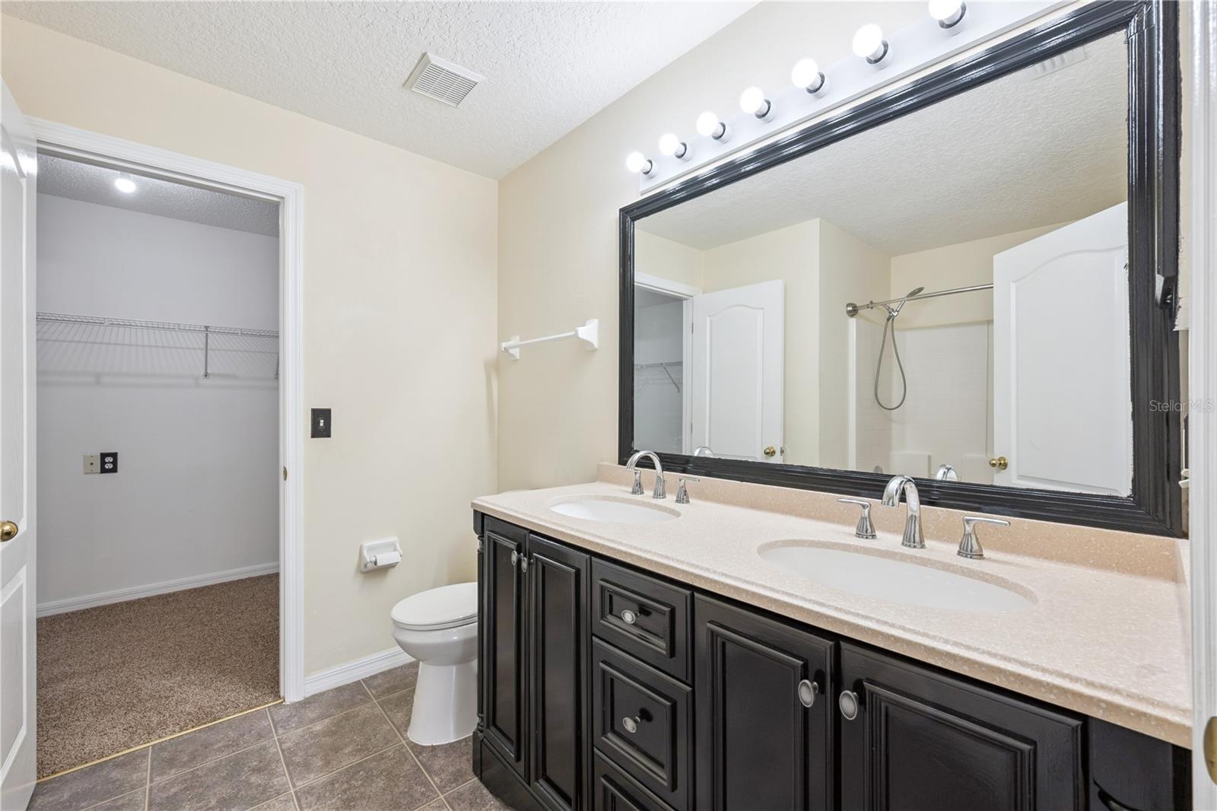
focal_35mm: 15
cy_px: 406
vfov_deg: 77.3
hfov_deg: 100.4
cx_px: 608
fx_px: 507
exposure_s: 1/60
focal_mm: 15
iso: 200
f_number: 9
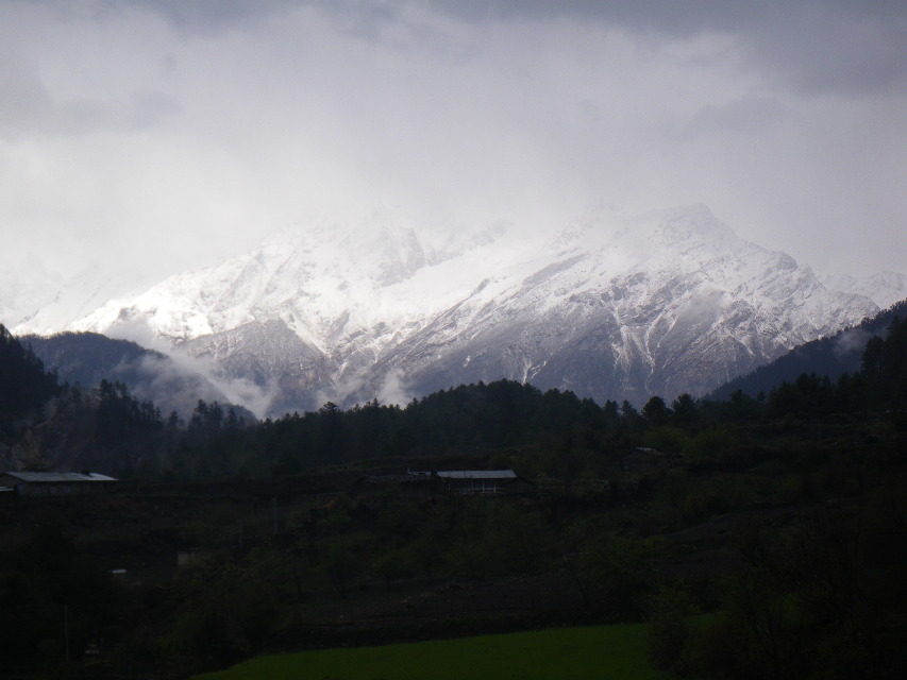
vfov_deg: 15.7
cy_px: 340
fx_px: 2463
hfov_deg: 20.9
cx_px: 454
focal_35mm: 94
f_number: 5
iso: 50
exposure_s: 1/200
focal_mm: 16.7
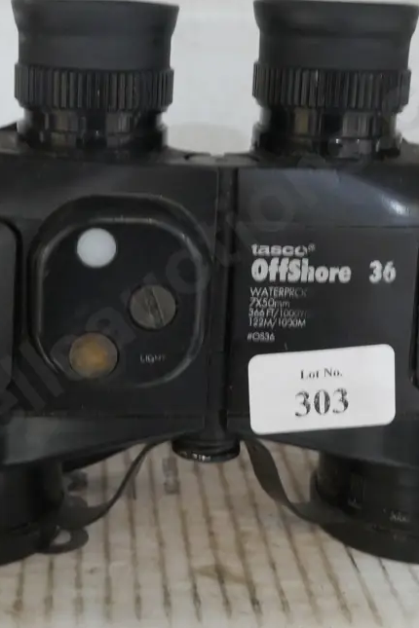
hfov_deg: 20.6
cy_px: 295
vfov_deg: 30.5
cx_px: 155
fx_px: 1152
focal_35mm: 66
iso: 3200
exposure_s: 1/25
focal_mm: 20
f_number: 5.6
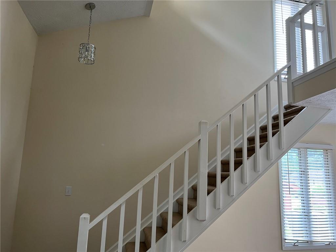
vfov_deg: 53.1
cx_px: 168
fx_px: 252
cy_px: 126
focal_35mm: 26
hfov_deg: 67.3
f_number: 1.5
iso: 100
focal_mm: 5.7
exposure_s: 1/60
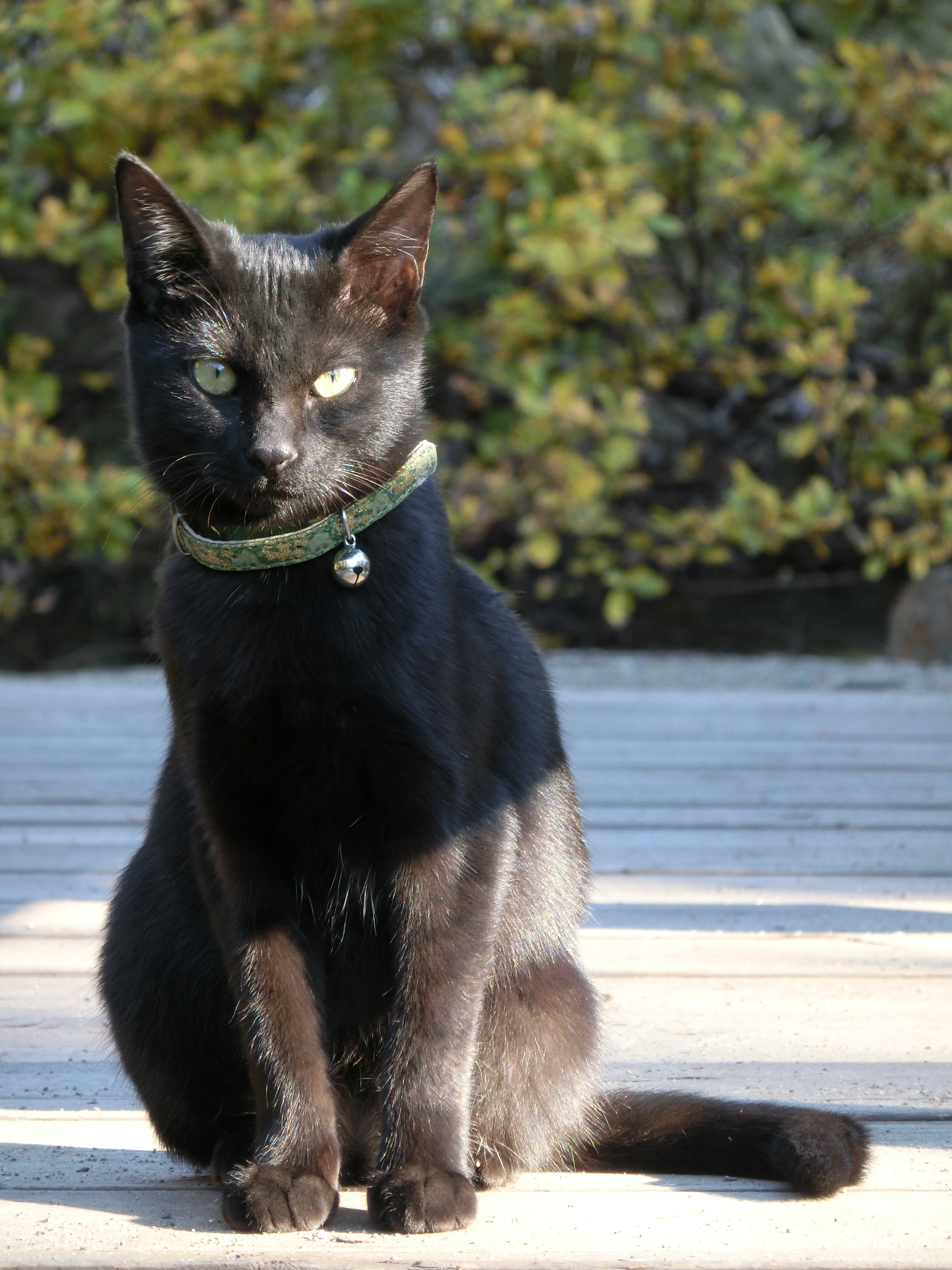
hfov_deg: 6.8
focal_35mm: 218
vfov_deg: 9.1
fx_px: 7994
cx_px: 476
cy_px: 635
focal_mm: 38.58
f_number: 5.7
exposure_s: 1/60
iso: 200
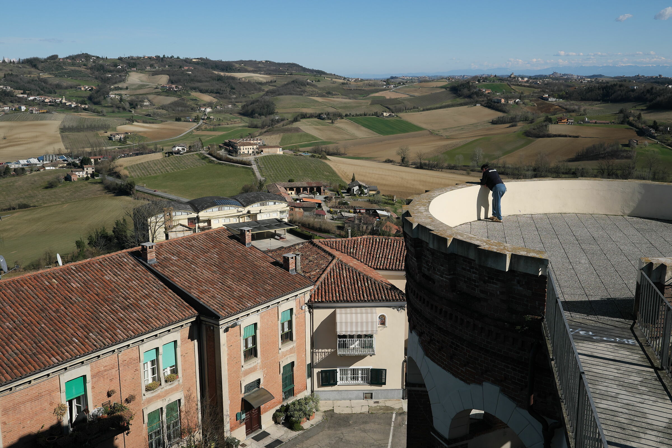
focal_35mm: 35
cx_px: 336
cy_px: 224
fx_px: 653
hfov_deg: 54.4
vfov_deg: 37.9
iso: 160
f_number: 7.1
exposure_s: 1/800
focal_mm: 23
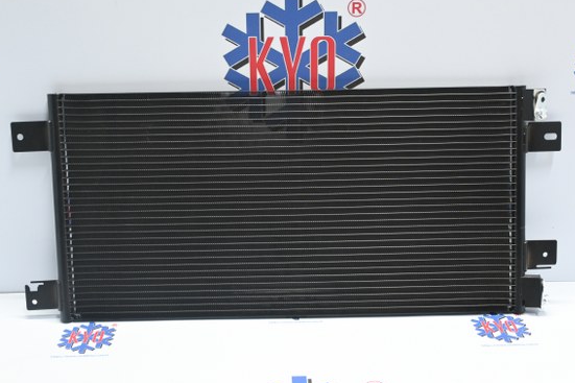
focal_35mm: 49
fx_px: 782
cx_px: 280
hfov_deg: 40.4
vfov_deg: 27.5
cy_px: 178
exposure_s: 1/50
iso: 1400
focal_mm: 30
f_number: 4.8
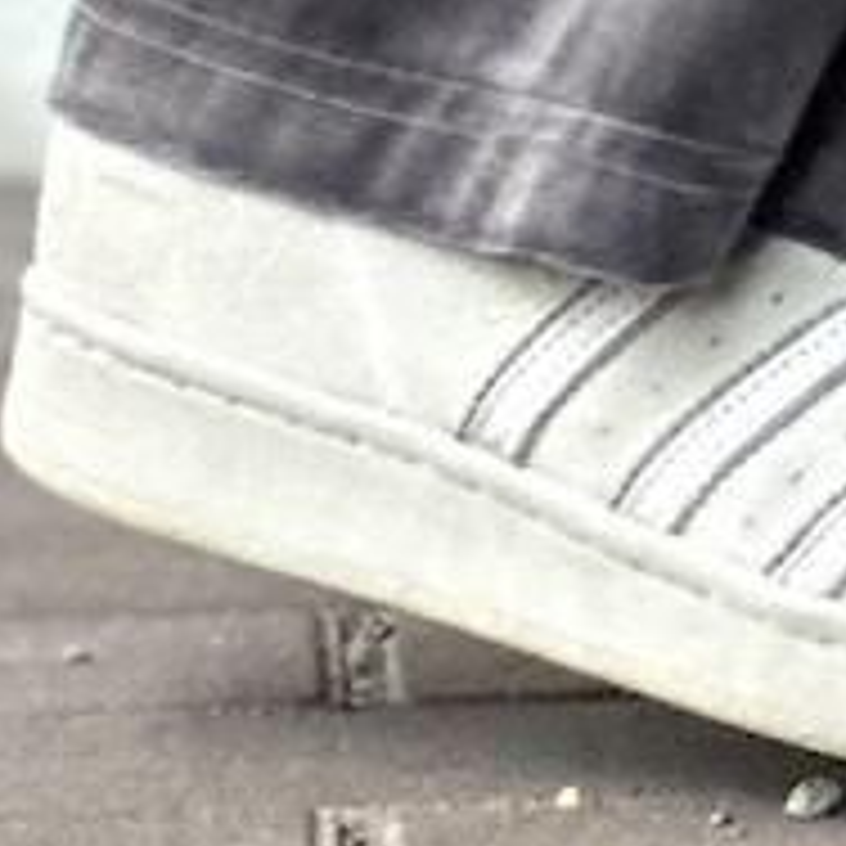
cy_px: -1948
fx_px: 16037
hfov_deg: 3.0
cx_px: 1971
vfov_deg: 3.0
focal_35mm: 580
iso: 100
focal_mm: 9
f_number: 2.8
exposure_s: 1/121
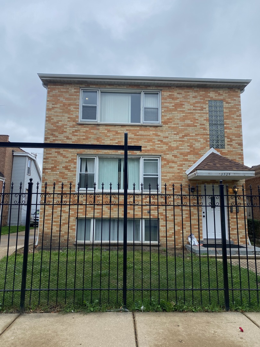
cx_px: 130
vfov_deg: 67.3
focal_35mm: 26
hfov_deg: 53.1
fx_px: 260
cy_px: 174
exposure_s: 1/678
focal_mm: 4.25
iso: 32
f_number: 1.8
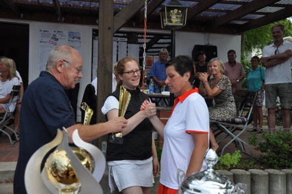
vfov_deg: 31.8
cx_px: 146
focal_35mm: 42
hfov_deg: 46.4
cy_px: 97
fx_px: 340
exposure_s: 1/1250
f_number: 5
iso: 400
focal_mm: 28
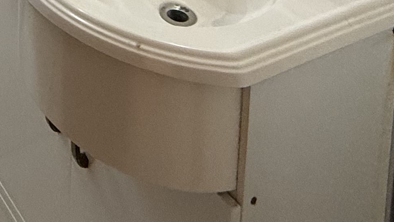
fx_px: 658
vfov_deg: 13.0
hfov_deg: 28.4
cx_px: -94
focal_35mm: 63
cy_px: -347
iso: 250
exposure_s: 1/120
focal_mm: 2.22
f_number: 2.2
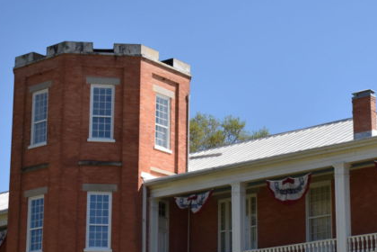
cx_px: 263
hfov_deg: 20.3
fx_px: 1047
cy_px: 173
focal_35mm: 100
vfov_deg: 13.7
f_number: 4.2
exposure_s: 1/4000
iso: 320
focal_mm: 28
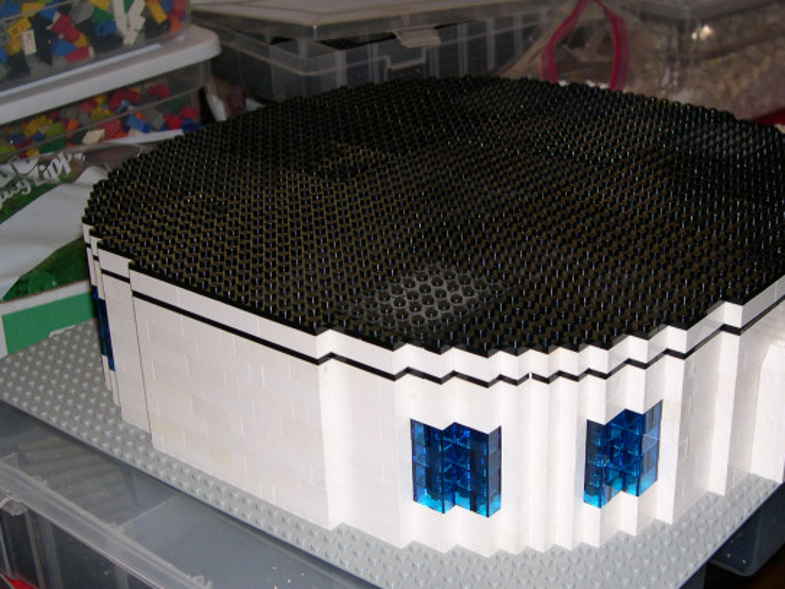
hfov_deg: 34.3
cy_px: 353
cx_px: 448
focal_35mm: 56
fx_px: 1270
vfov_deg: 26.0
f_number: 2.8
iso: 100
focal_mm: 8
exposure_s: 1/60
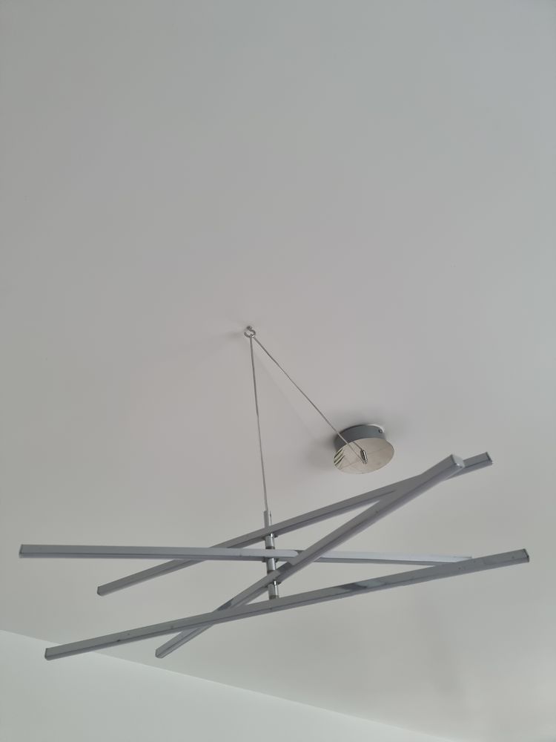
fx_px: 514
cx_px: 278
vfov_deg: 71.6
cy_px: 371
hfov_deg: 56.8
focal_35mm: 24
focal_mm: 6.7
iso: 160
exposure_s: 1/100
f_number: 1.8
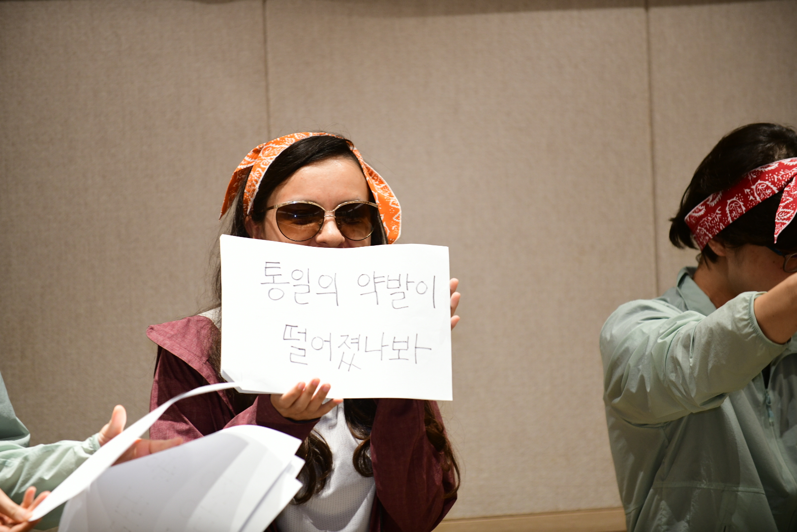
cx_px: 398
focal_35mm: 200
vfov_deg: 6.9
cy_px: 266
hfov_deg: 10.3
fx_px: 4427
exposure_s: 1/250
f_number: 2.8
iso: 1000
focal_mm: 200
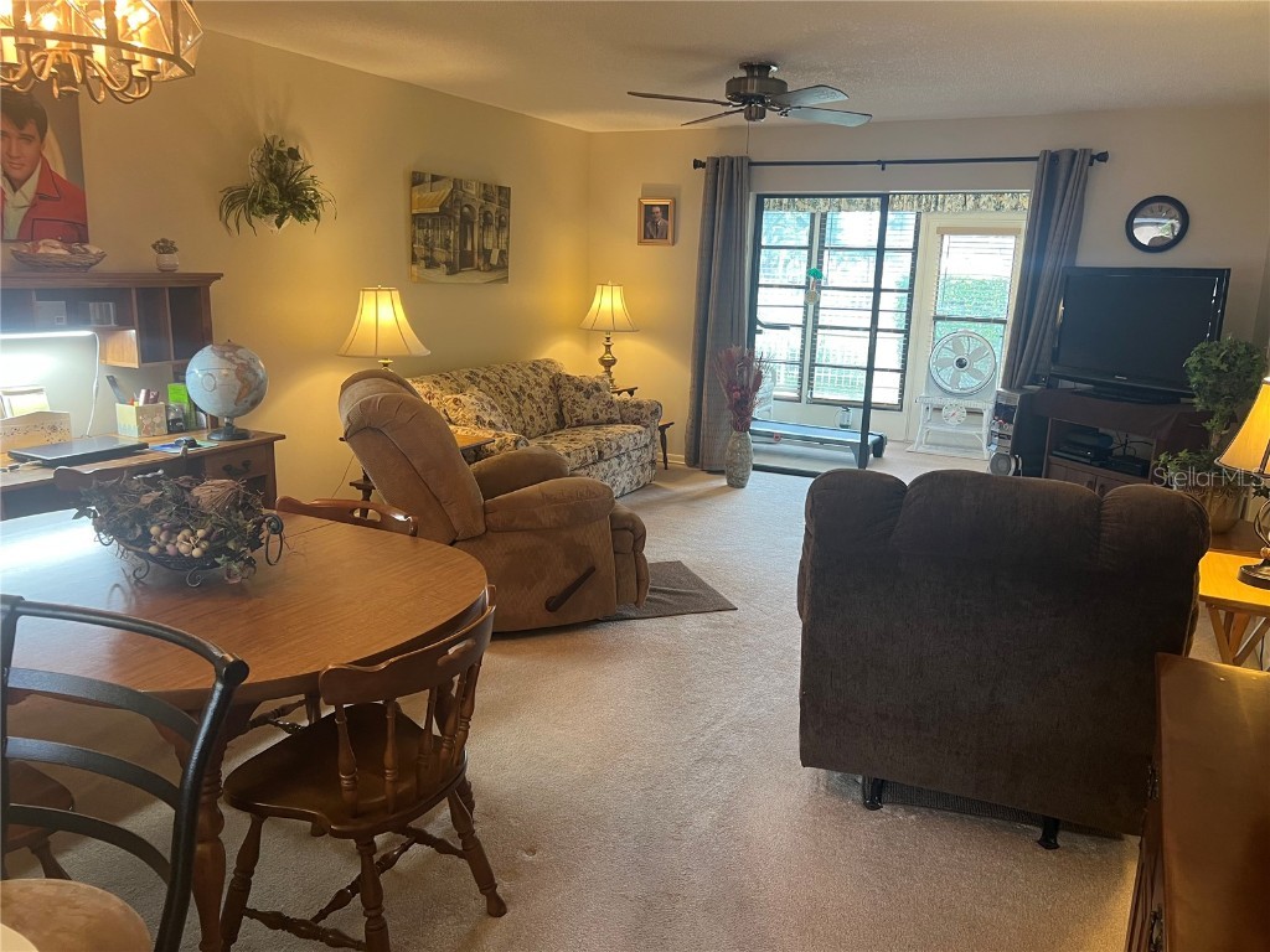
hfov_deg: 67.3
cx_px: 635
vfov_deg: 53.1
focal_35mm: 26
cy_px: 476
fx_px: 954
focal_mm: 5.7
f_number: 1.5
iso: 125
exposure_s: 1/60
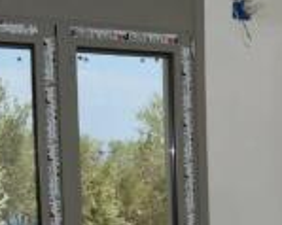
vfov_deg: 16.7
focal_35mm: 90
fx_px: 751
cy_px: 224
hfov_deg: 19.2
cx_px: 392
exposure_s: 1/200
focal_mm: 20
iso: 100
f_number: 9
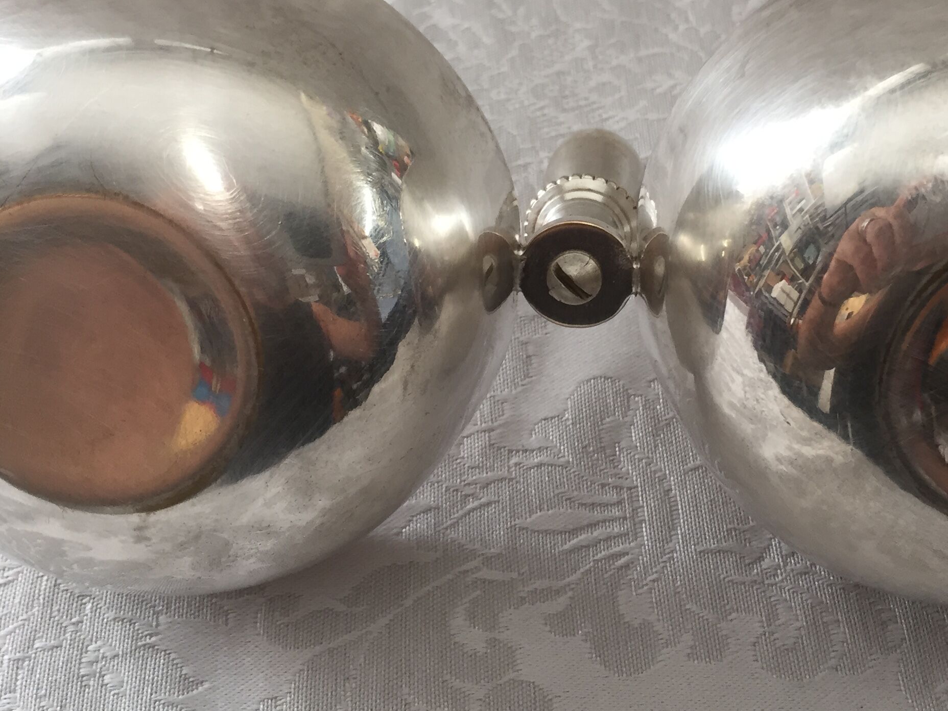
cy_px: 230
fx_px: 1397
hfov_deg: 37.3
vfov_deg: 28.4
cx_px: 572
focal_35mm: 51
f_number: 2.2
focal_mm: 4.15
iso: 32
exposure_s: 1/33
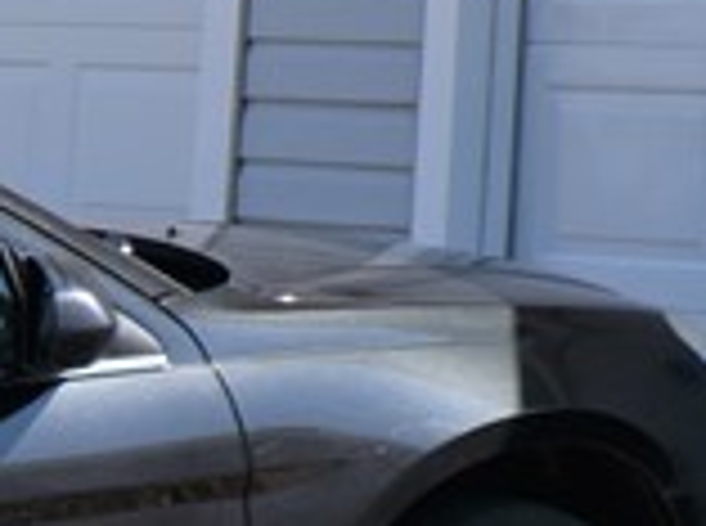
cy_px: -526
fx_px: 4070
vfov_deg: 7.1
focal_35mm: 200
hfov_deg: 8.8
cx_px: 1790
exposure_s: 1/250
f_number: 8
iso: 140
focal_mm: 20
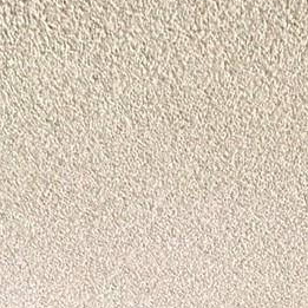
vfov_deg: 16.6
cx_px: 263
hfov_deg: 22.3
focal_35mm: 76
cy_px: 634
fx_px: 765
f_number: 2.2
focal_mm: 2.22
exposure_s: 1/60
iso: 640
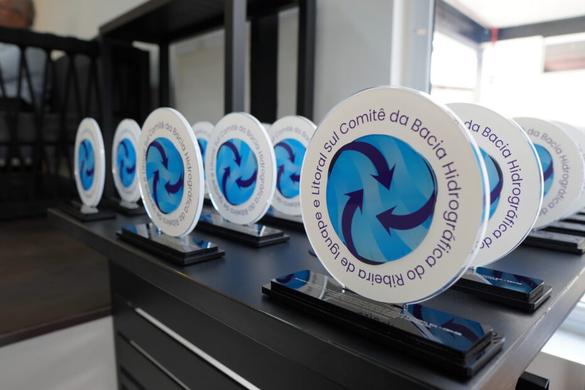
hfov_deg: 73.7
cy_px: 195
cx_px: 292
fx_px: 390
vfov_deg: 53.1
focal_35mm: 24
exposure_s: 1/60
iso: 200
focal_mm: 16
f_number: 4
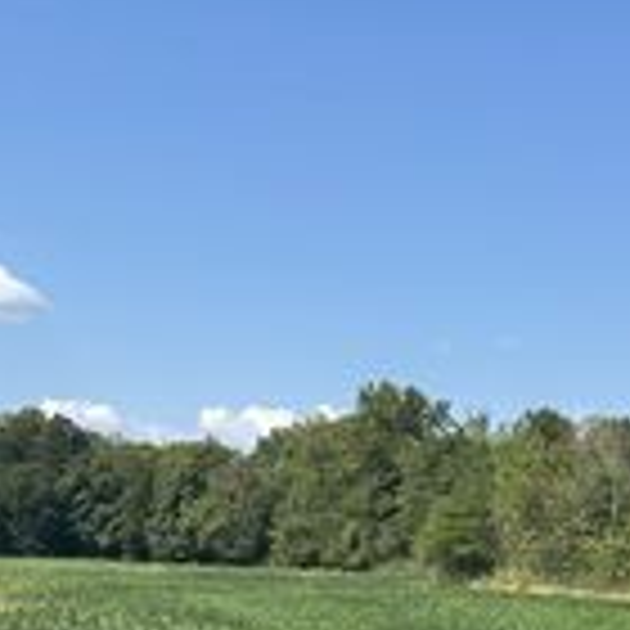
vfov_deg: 22.7
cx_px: 99
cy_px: 376
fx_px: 1565
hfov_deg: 22.4
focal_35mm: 76
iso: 80
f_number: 1.78
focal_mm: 6.86
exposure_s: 1/4348
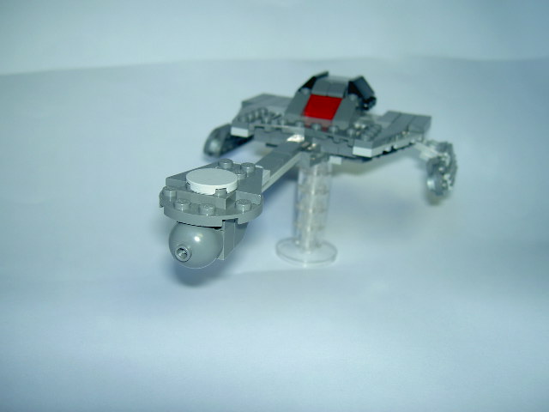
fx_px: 619
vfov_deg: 36.8
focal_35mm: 39
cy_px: 206
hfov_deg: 47.9
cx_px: 274
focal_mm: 8
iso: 100
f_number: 2.8
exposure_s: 1/59.5
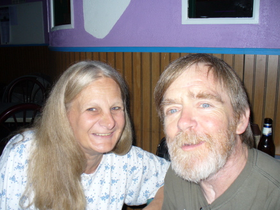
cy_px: 105
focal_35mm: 38
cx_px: 139
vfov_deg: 37.7
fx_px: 307
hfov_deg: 49.0
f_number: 2.8
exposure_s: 1/60
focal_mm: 6.1
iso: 100
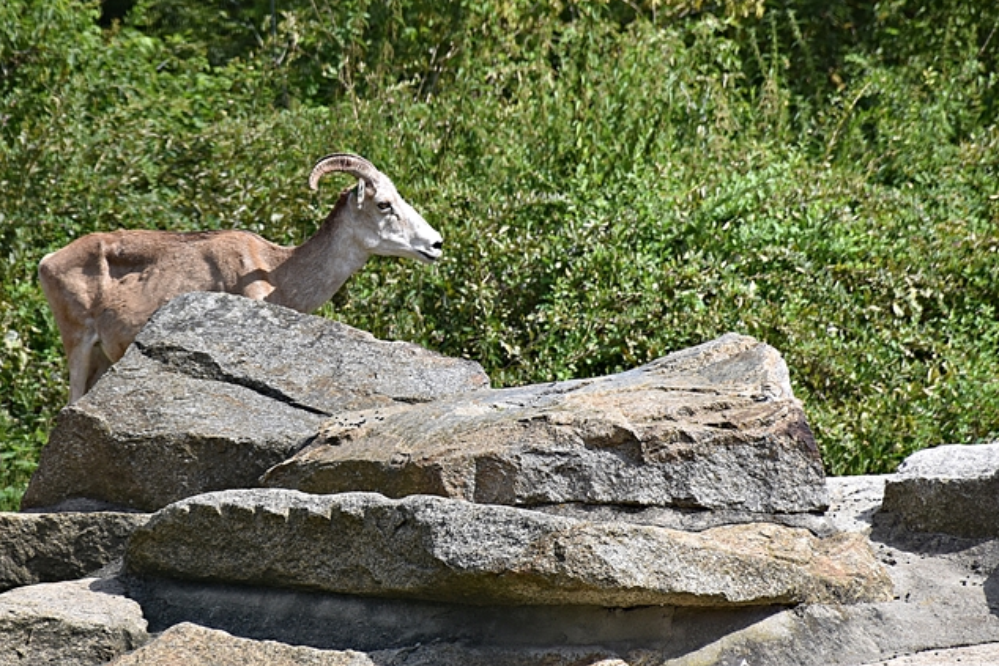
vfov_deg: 4.1
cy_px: 201
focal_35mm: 339
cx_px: 318
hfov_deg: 6.1
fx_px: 9409
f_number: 6.3
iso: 200
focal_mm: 140
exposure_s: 1/640
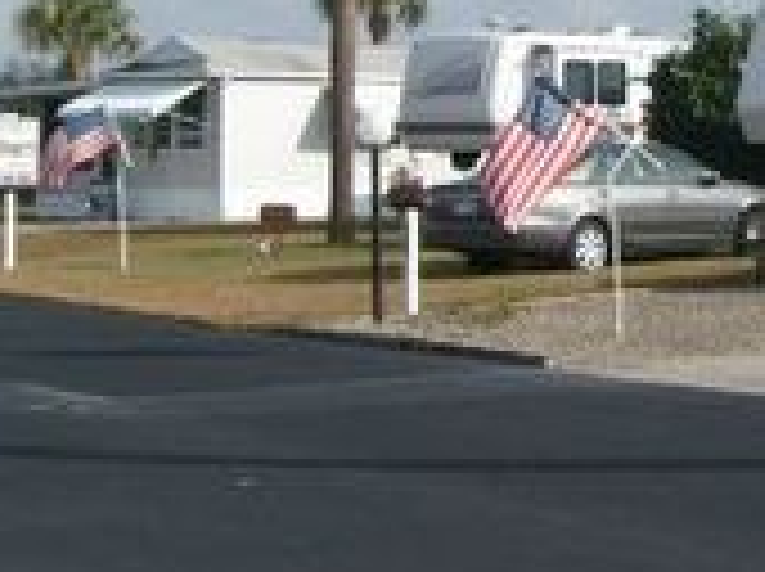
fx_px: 2428
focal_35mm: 110
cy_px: -153
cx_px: 835
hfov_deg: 17.3
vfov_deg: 13.0
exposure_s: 1/350
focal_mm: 5.8
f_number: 7.1
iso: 80
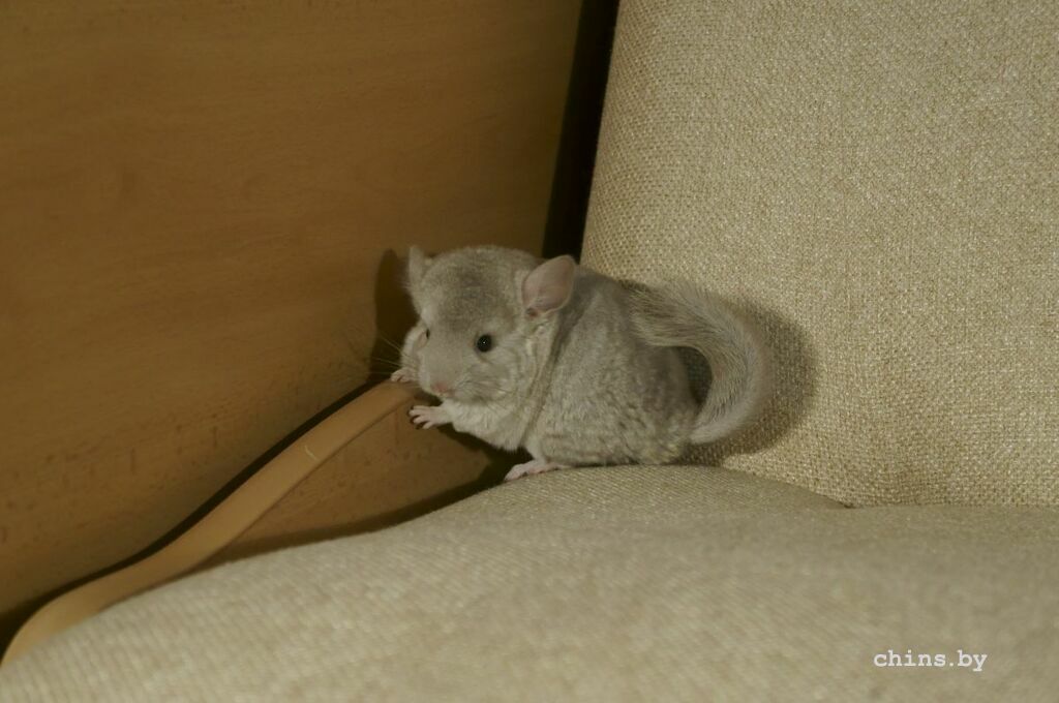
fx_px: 2424
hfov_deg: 24.6
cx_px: 530
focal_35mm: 82
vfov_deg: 16.5
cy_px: 352
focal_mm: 55
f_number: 5.6
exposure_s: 1/100
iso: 1600
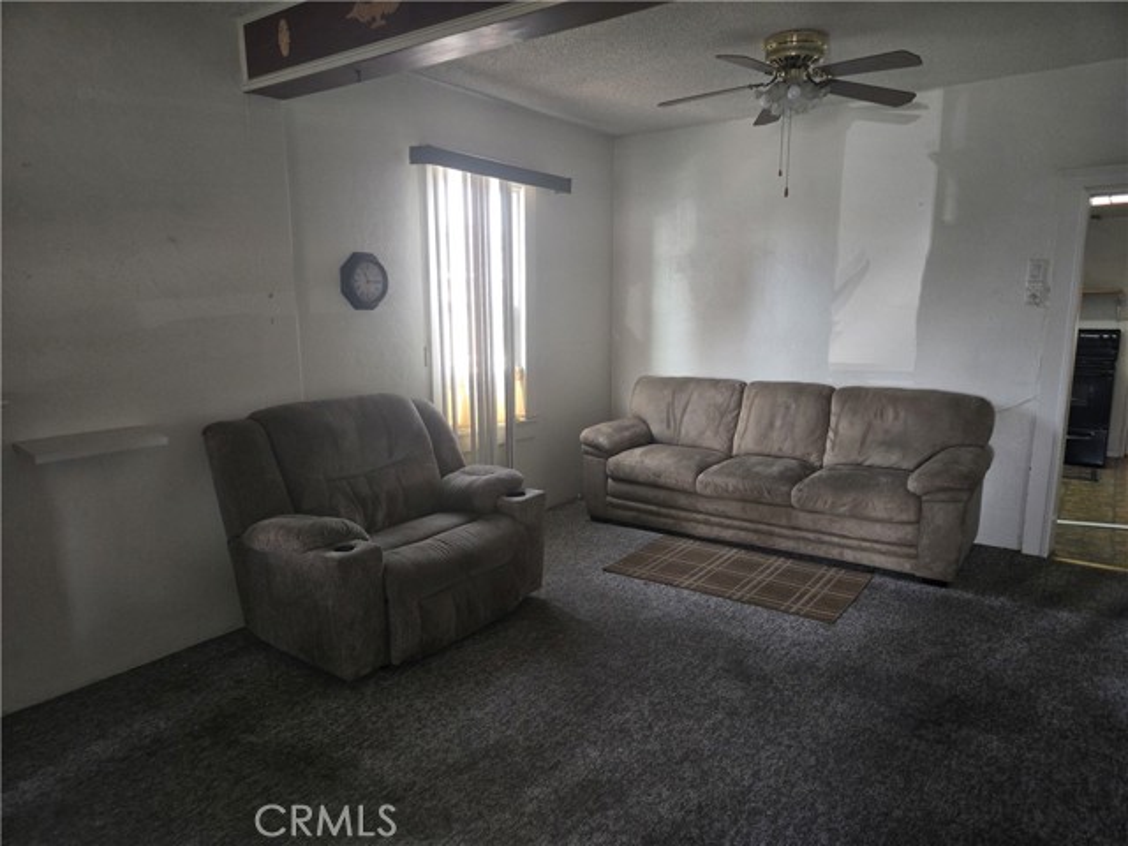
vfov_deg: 58.9
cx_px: 564
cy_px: 423
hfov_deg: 73.9
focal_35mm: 23
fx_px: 749
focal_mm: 5.4
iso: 100
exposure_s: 1/60
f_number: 1.8
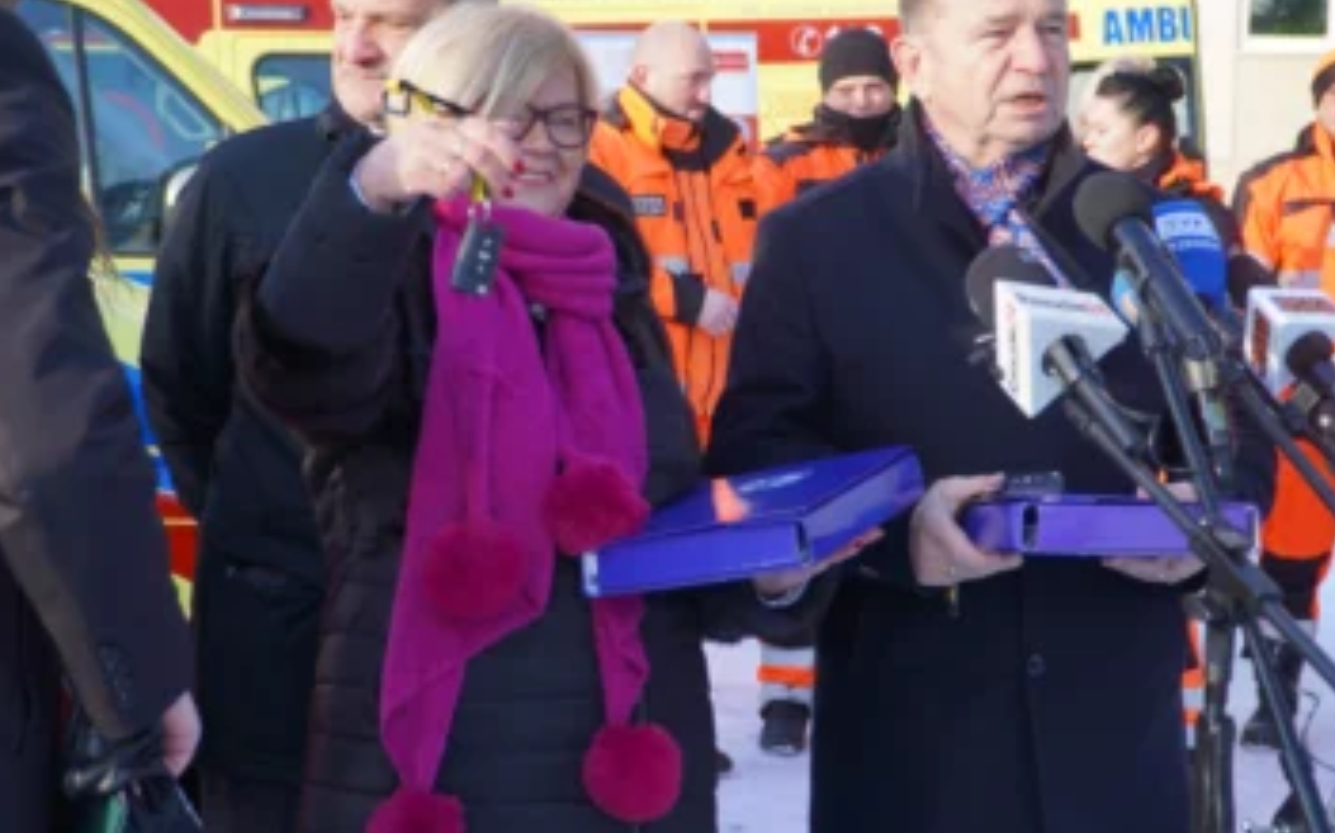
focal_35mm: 69
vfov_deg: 18.9
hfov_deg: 29.9
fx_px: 2497
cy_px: 377
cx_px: 685
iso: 100
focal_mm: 35
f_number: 4.5
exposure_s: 1/200
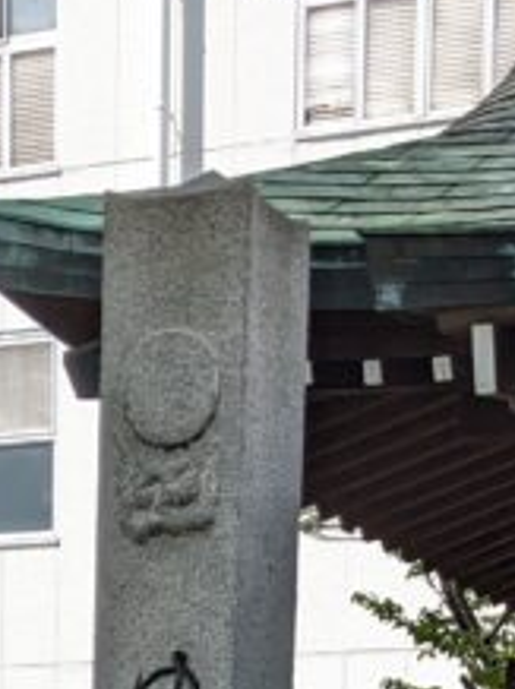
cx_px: 265
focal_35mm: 127
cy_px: 1267
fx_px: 2524
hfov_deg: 11.6
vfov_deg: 13.8
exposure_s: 1/1304
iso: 47
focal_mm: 4.38
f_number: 1.73
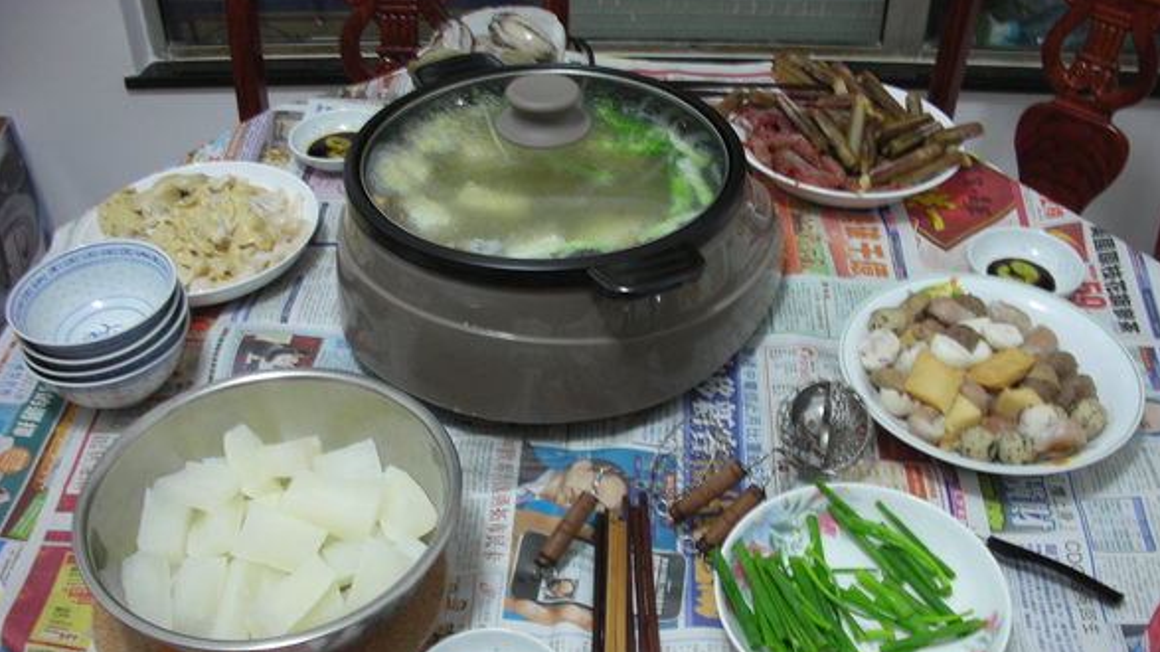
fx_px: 1199
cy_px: 427
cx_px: 589
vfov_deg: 30.2
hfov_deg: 51.6
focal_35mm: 39
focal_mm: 5.8
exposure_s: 1/3.9
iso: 110
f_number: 3
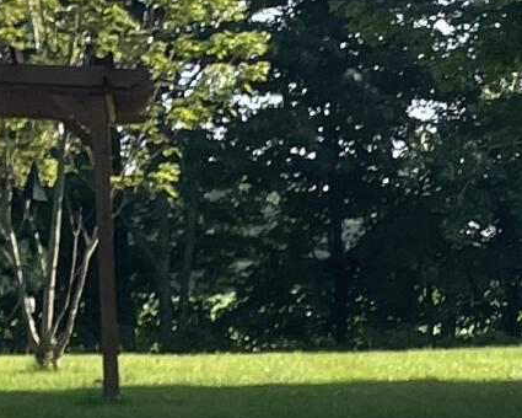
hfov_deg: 9.1
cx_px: 1463
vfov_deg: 8.5
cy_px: 569
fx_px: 2765
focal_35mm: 179
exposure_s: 1/1247
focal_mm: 4.2
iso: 32
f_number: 1.6
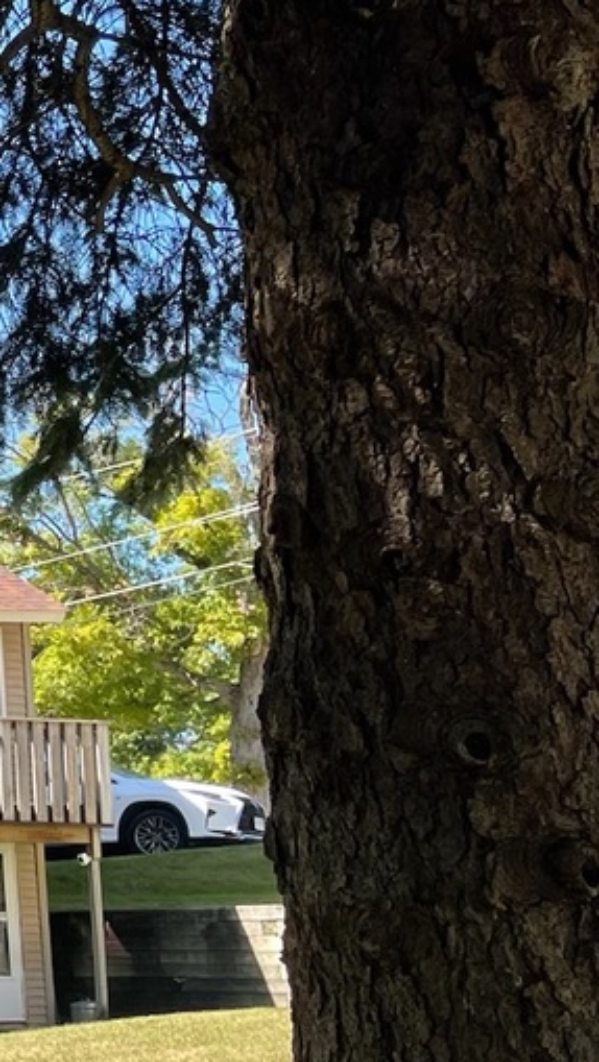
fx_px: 2170
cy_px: 570
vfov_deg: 27.5
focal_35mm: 77
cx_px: -833
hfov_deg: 12.4
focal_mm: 5.1
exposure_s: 1/824
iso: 32
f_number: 1.6
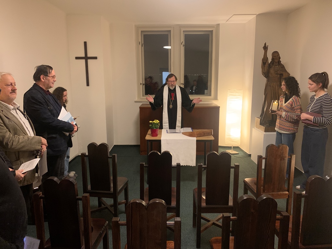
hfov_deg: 67.3
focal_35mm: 26
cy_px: 124
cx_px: 166
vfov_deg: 53.1
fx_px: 249
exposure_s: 1/30
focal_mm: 4.25
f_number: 1.8
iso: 500
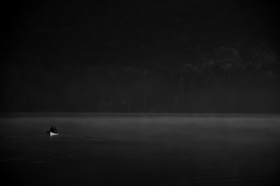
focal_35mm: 158
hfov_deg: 13.1
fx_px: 1222
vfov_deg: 8.7
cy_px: 93
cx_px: 140
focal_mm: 105
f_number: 5.6
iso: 100
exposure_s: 1/200
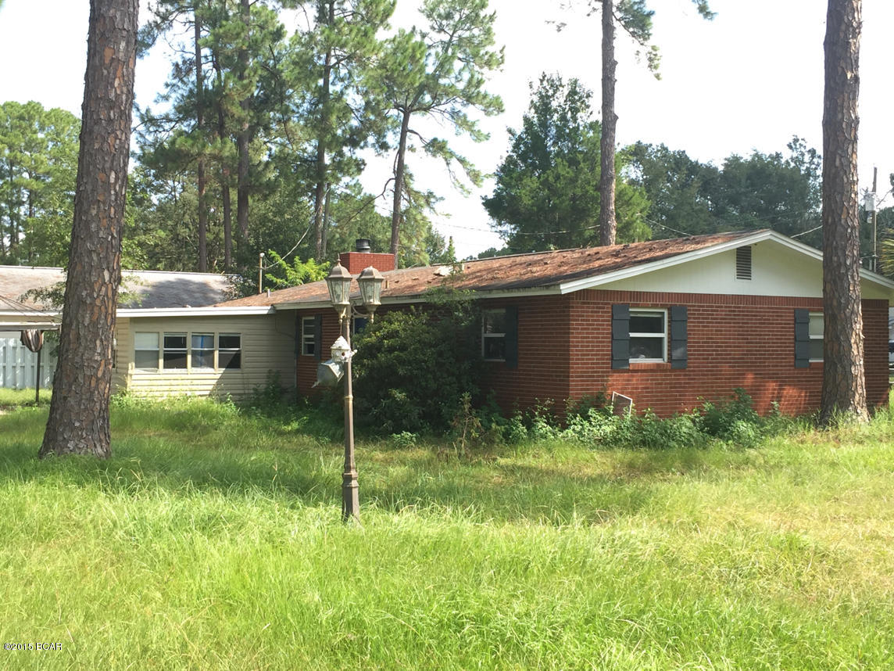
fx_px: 1111
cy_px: 336
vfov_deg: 33.6
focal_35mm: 43
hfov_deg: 43.9
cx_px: 447
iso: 32
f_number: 2.2
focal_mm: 4.15
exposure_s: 1/384
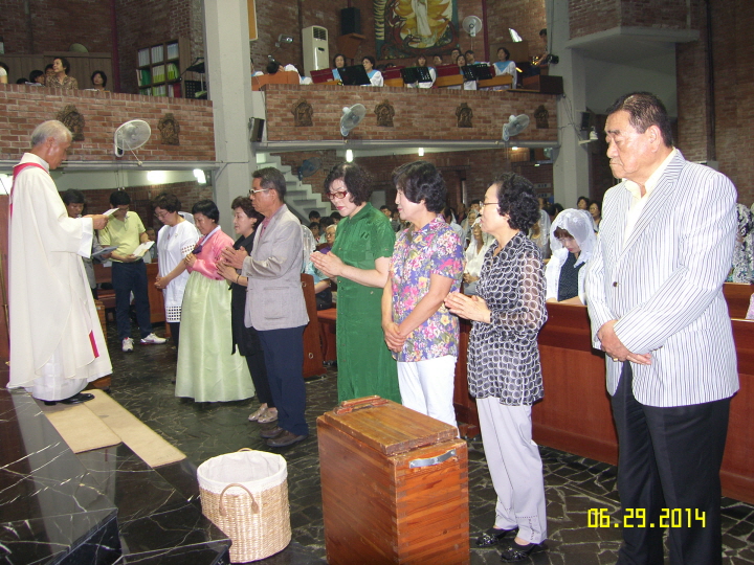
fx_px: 610
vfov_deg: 49.7
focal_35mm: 28
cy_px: 282
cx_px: 377
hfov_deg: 63.4
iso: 100
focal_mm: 7.4
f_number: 2.2
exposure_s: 1/30
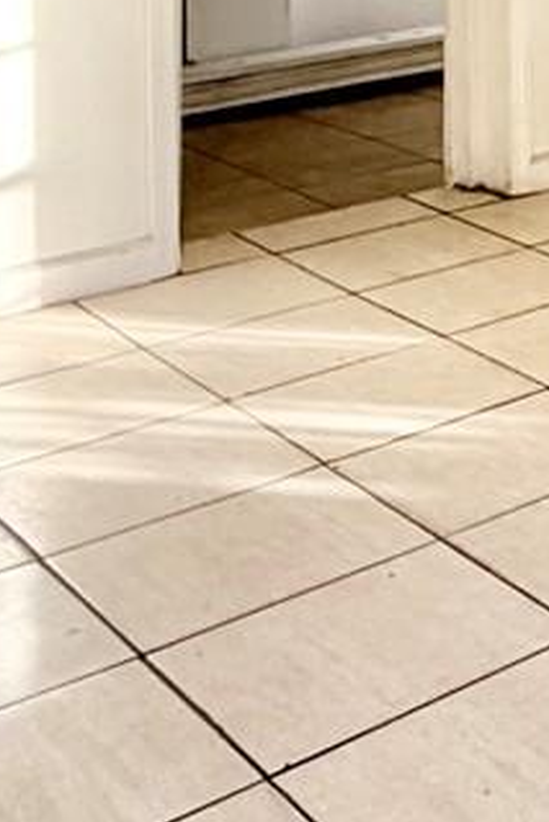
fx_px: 1668
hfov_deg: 14.1
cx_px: 1237
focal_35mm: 73
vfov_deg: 24.4
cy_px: -227
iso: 80
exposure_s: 1/121
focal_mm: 2.22
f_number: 2.2
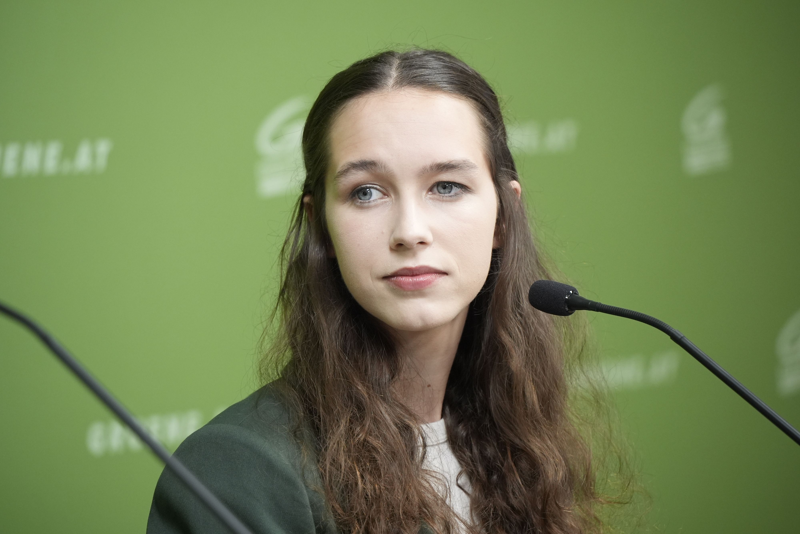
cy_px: 267
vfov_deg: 6.9
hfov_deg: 10.3
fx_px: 4444
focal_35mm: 200
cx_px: 400
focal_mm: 200
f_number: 5.6
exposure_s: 1/500
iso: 2500
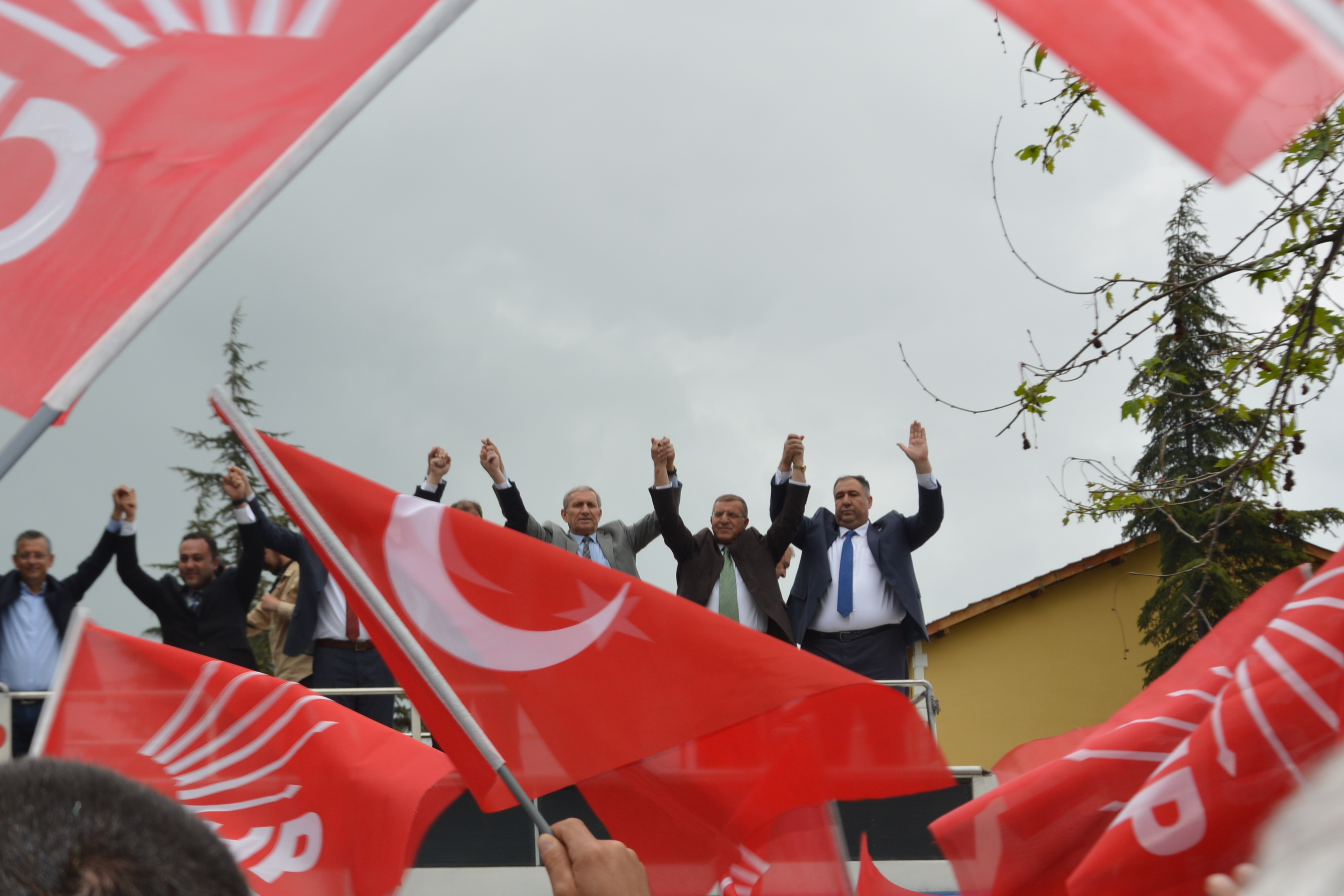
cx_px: 371
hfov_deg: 23.7
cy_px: 619
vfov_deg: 16.0
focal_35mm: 85
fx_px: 3173
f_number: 5.6
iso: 100
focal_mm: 34
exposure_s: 1/200
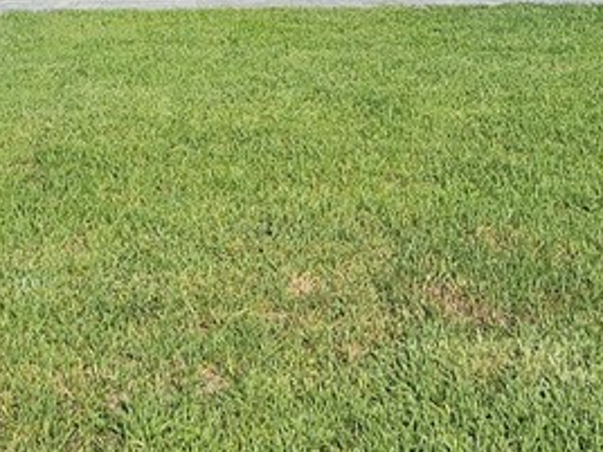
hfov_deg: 22.2
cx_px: 243
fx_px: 1533
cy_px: -288
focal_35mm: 88
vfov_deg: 15.1
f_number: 1.8
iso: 25
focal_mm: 5.4
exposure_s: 1/4131
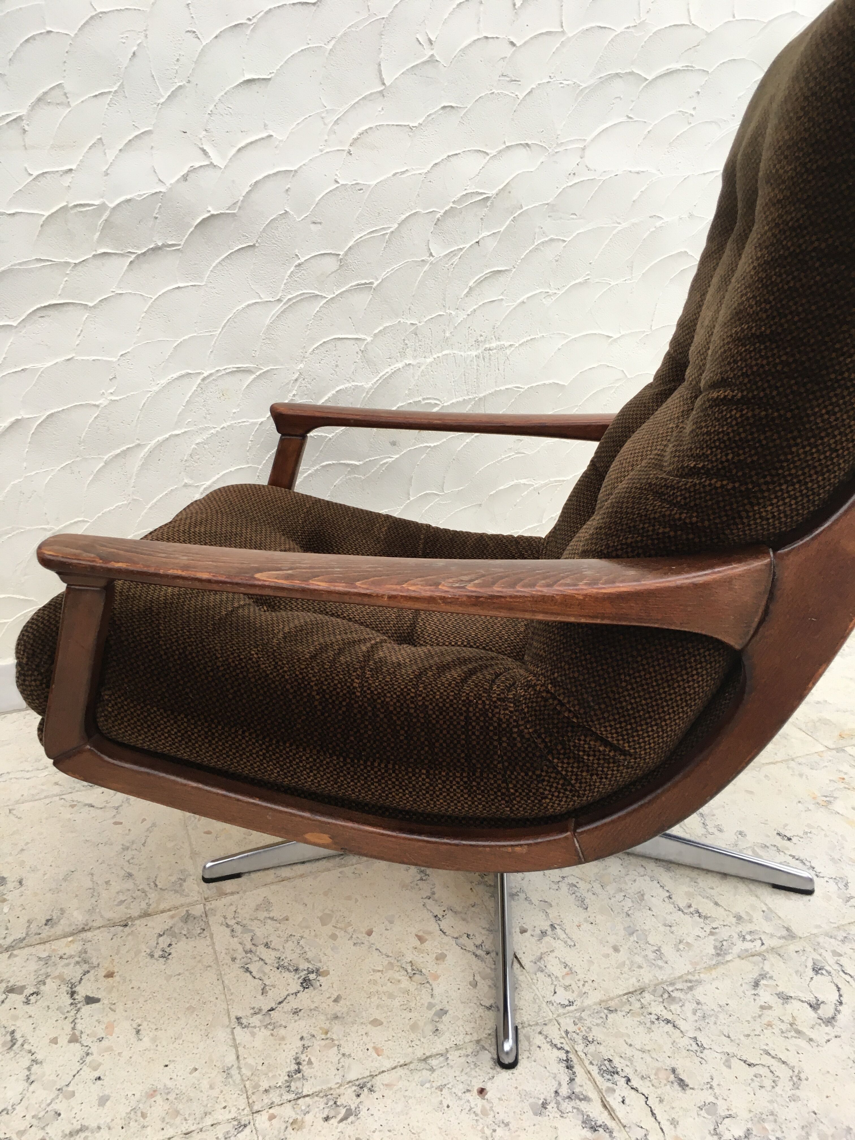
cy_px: 570
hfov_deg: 48.2
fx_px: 955
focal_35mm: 29
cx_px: 428
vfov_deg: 61.7
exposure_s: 1/33
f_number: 2.2
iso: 32
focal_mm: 4.15
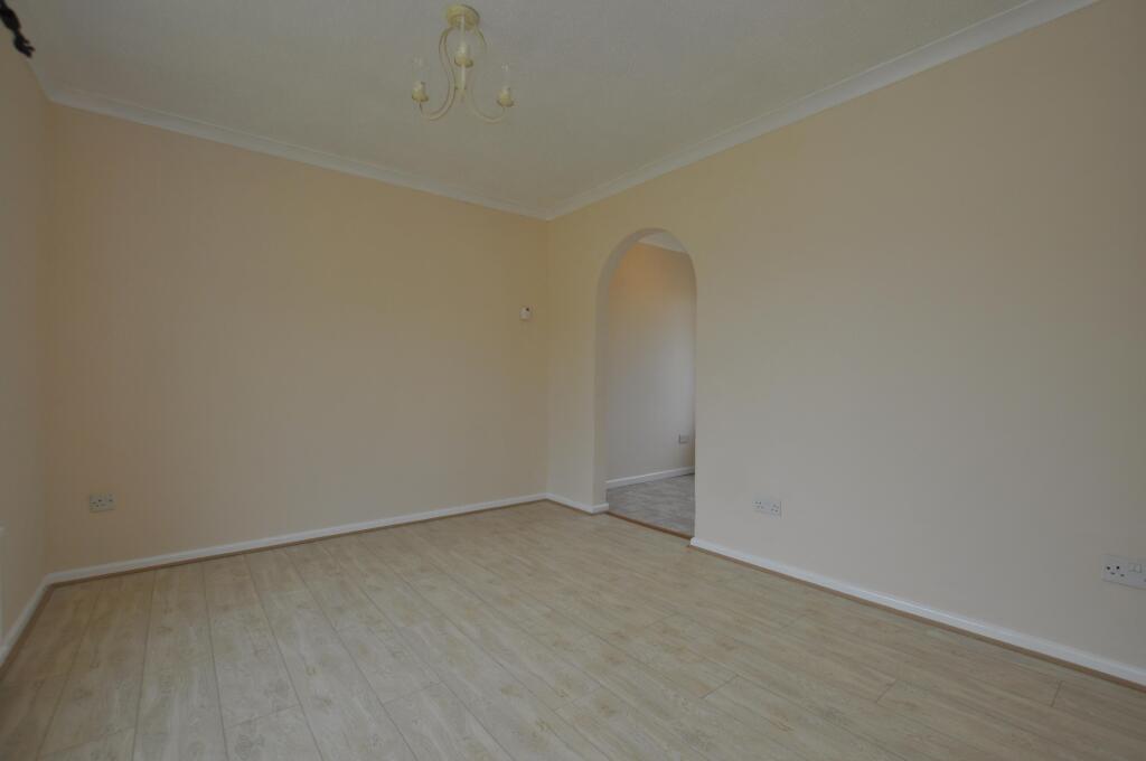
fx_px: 477
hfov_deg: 100.5
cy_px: 380
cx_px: 573
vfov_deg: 77.2
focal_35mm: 15
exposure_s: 1/160
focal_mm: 10
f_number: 6.3
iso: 200
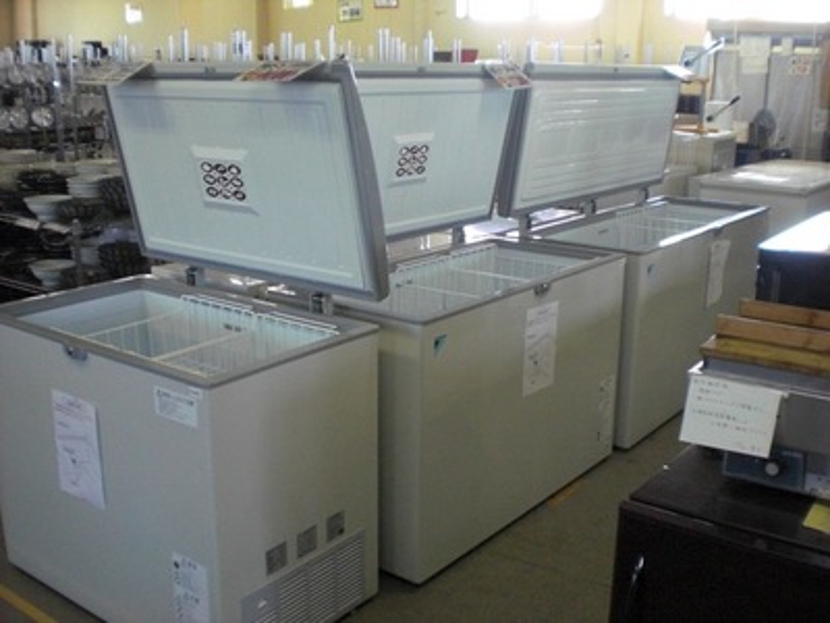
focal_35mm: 38
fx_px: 911
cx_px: 415
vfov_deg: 37.7
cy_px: 312
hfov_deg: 49.0
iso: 400
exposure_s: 1/100
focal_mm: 6.3
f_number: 3.1
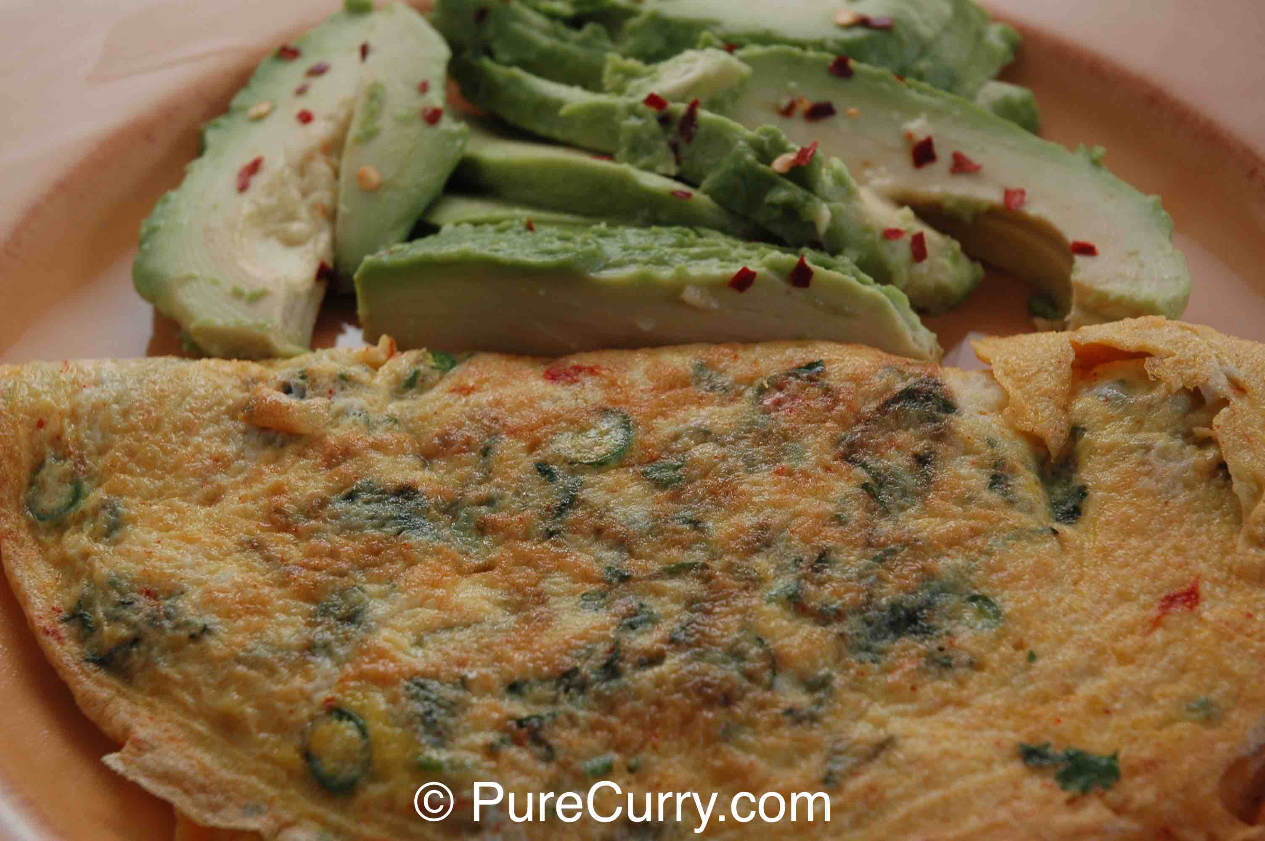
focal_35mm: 75
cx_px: 632
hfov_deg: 27.0
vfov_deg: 18.1
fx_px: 2633
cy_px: 420
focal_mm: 50
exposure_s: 1/100
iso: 400
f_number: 8
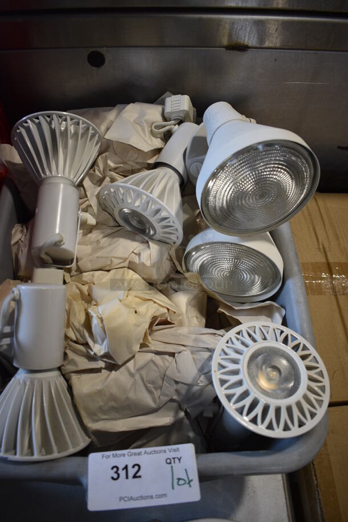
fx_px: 391
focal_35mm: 27
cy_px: 261
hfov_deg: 48.0
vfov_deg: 67.3
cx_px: 174
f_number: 3.5
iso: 800
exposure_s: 1/250
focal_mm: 18
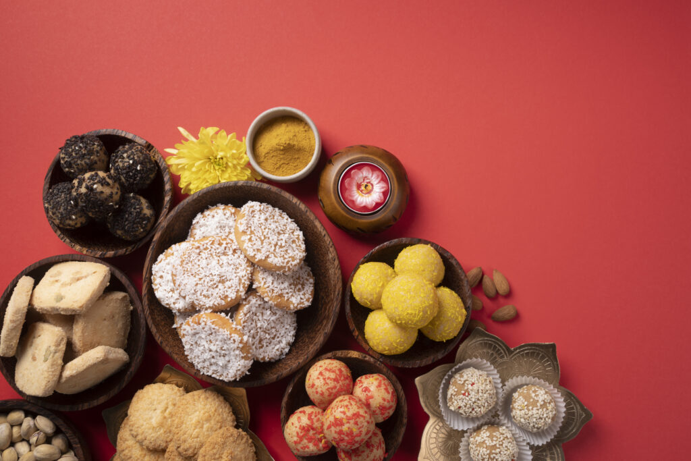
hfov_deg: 50.7
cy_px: 230
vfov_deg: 35.1
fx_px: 729
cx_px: 346
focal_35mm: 38
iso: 160
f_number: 32
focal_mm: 38
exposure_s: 1/100
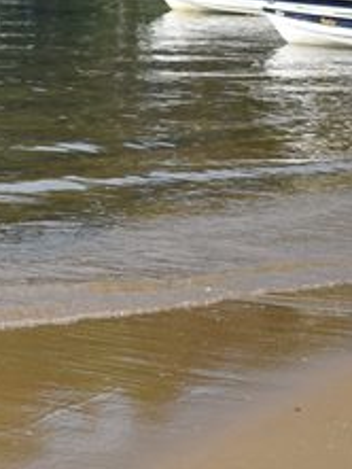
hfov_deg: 7.5
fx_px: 2441
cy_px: -60
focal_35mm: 180
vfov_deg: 10.8
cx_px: -589
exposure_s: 1/640
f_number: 5
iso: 100
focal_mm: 27
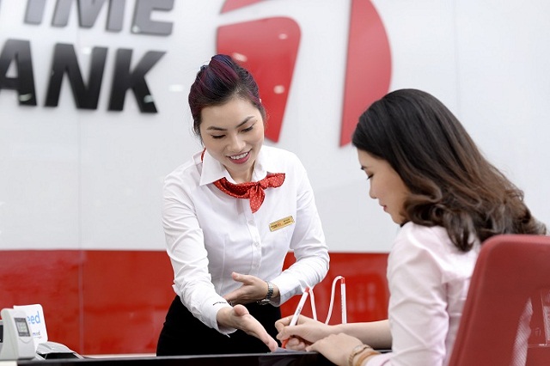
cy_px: 183
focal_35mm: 85
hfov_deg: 23.9
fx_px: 1298
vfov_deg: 16.1
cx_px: 275
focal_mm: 85
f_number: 4
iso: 160
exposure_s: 1/80
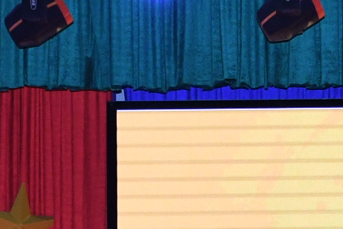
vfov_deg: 5.0
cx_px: 414
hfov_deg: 7.5
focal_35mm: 271
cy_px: 494
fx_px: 2582
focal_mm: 30
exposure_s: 1/200
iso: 1250
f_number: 5.6
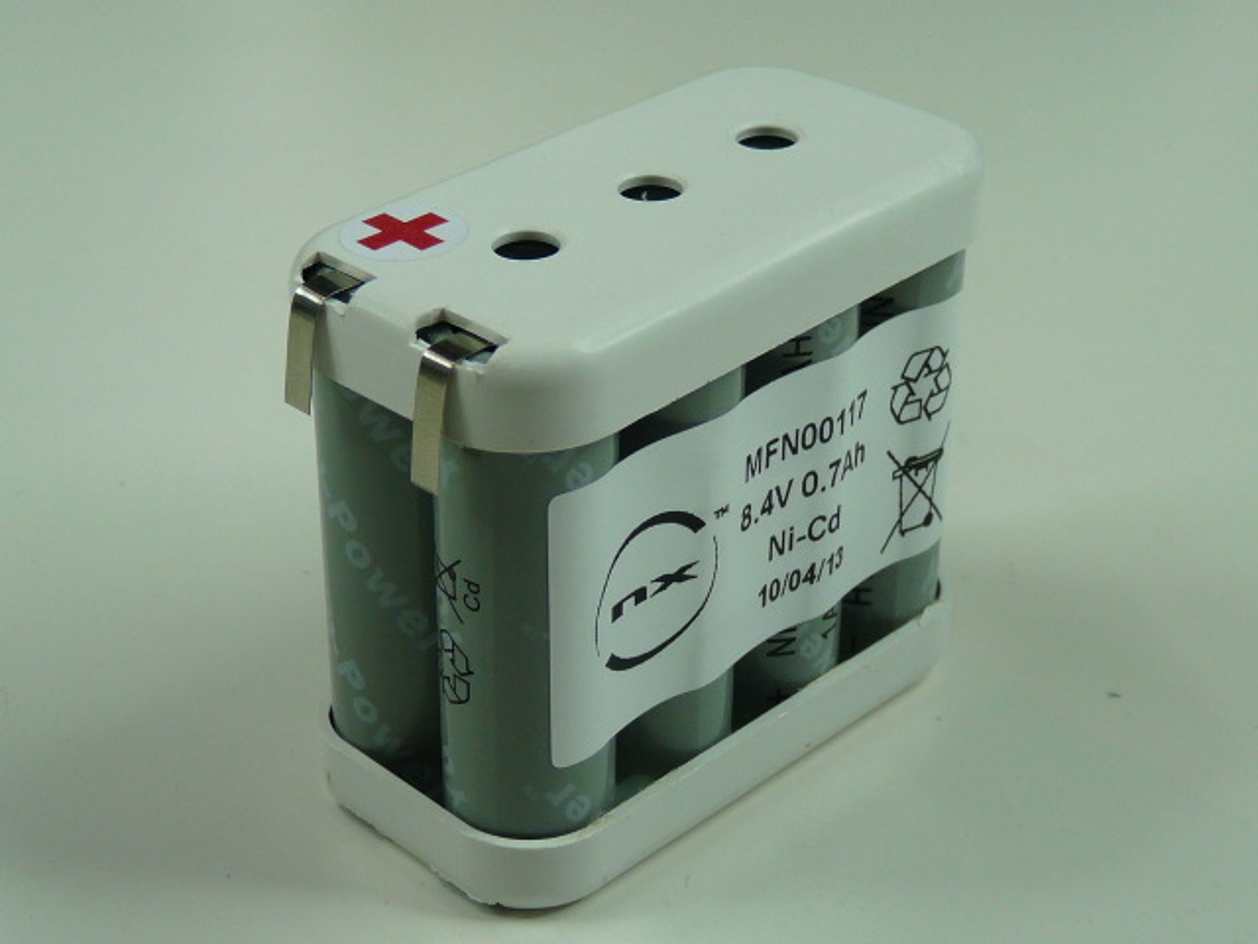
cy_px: 472
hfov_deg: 30.7
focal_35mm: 63
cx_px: 629
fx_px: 2290
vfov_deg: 23.3
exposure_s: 1/80
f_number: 3
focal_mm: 6.4
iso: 100
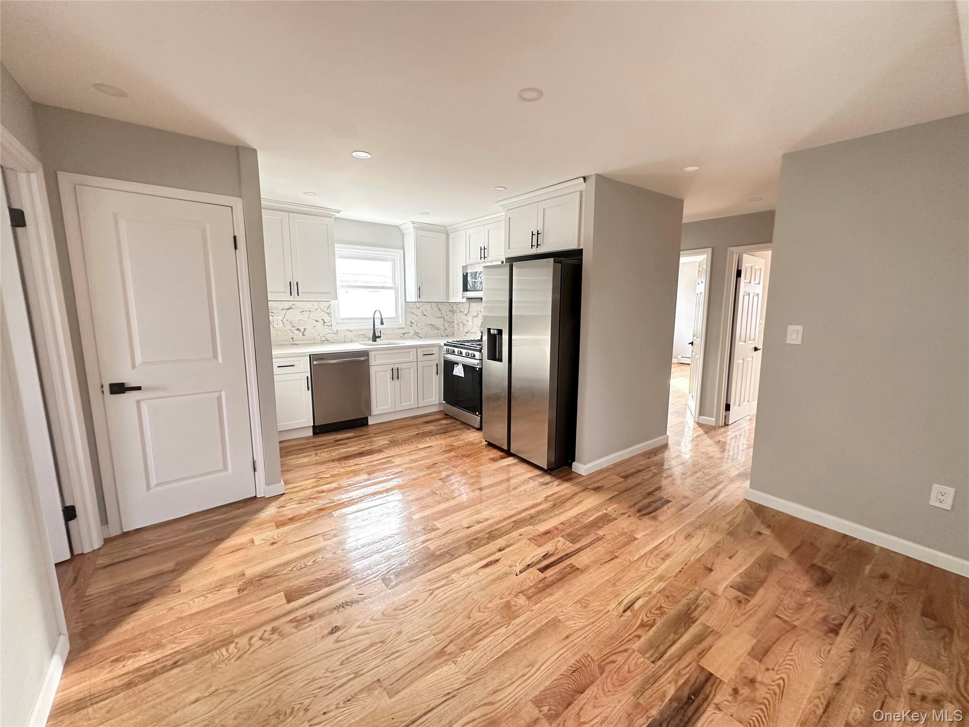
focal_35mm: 14
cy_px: 364
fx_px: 392
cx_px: 484
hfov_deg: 102.1
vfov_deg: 85.7
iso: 320
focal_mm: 2.22
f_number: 2.2
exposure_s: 1/78
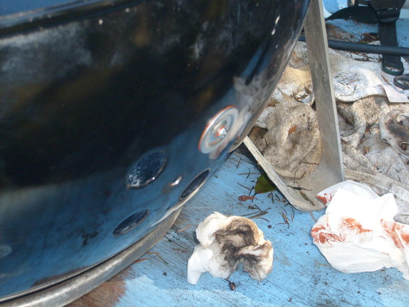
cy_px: 154
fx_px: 721
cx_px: 204
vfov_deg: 24.0
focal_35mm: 61
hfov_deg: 31.7
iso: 100
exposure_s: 1/60
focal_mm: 10.3
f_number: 3.6
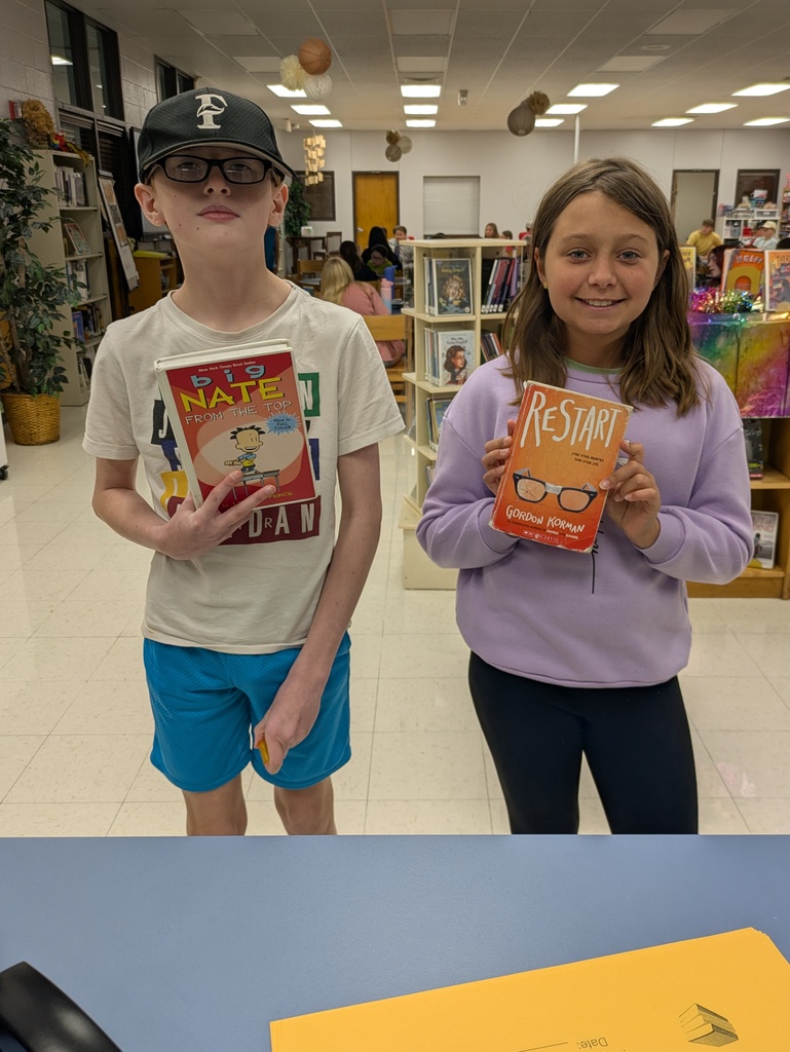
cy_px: 526
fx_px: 760
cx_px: 395
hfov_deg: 54.9
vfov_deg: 69.4
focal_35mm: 25
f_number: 1.89
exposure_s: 1/60
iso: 40
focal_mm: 5.43
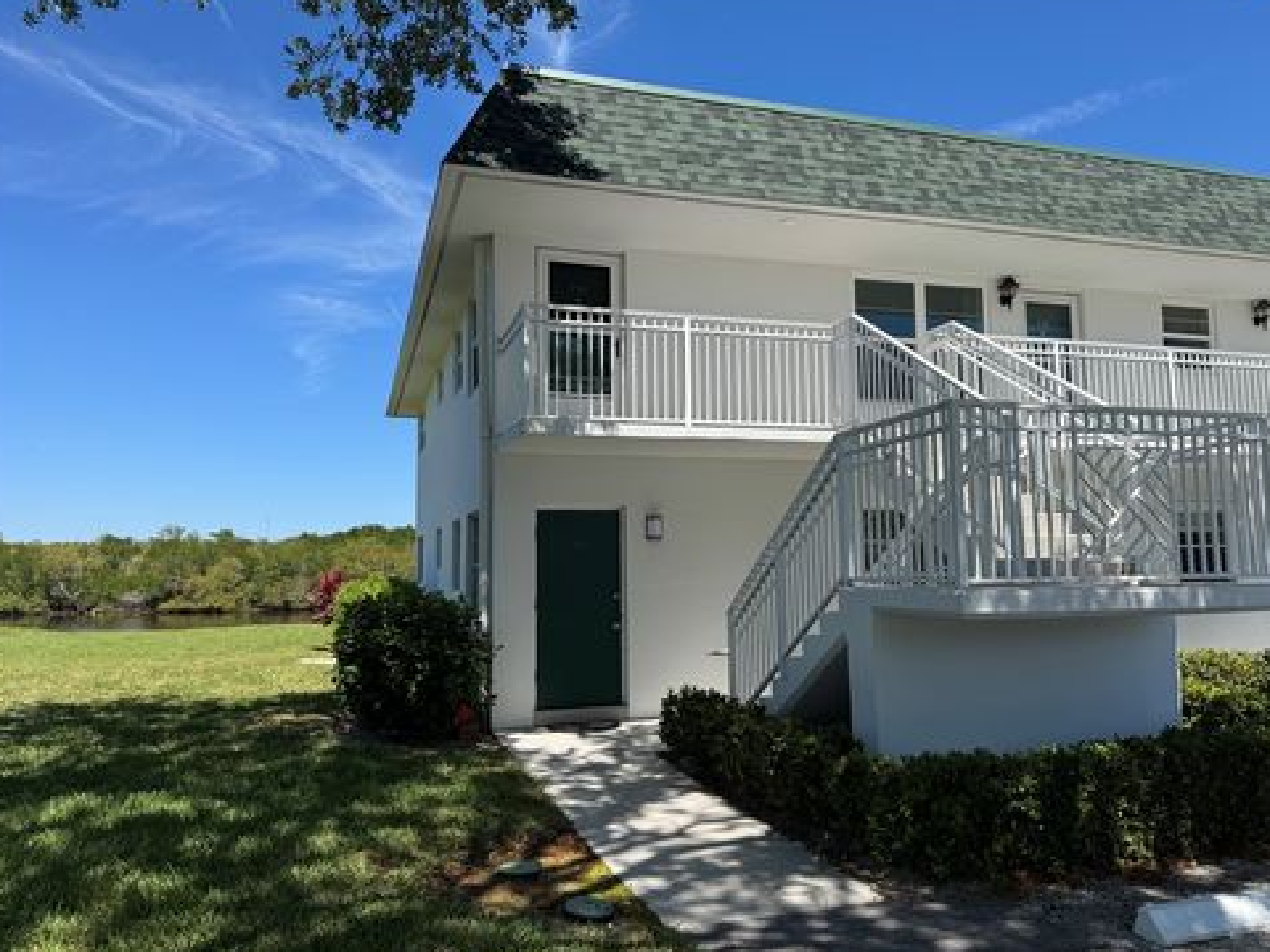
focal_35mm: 25
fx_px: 917
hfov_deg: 69.4
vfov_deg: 54.9
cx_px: 643
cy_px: 467
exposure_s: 1/4310
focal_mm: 6.76
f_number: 1.78
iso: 80
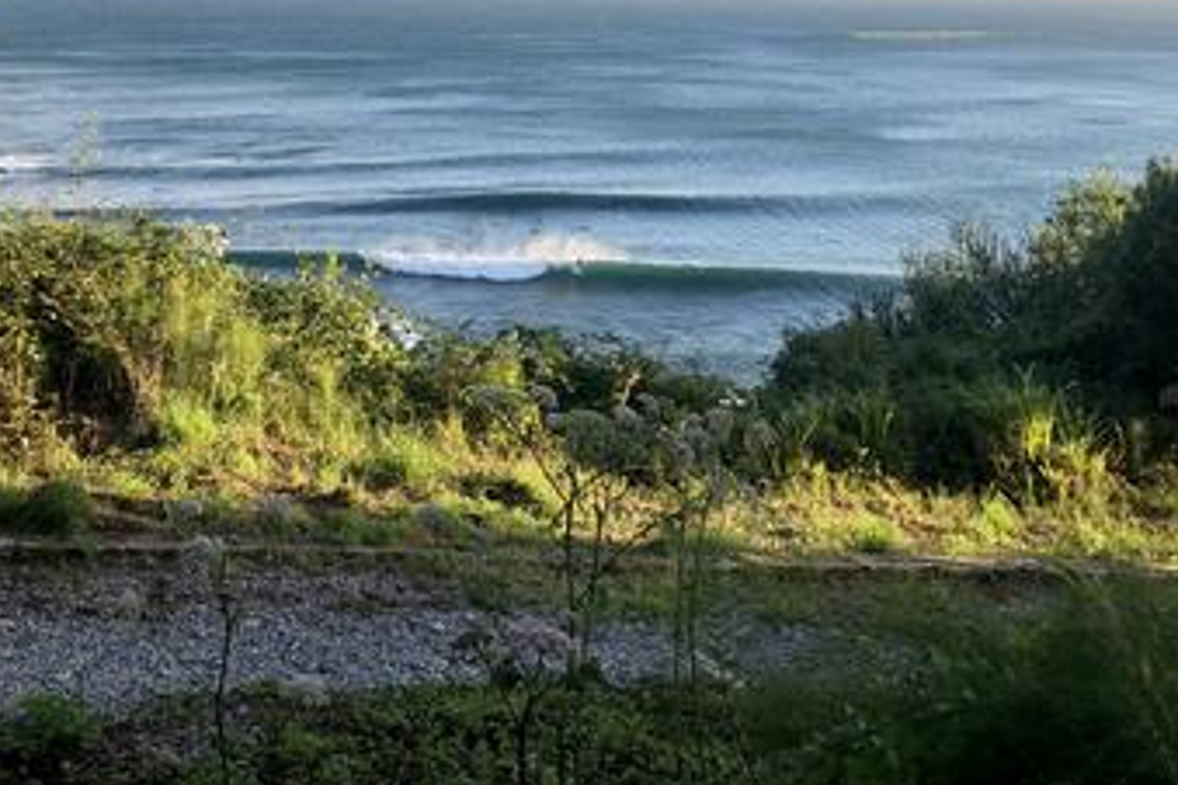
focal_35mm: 43
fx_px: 1407
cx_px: 493
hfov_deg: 45.3
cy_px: 151
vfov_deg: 30.4
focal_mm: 3.99
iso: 20
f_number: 1.8
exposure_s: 1/857
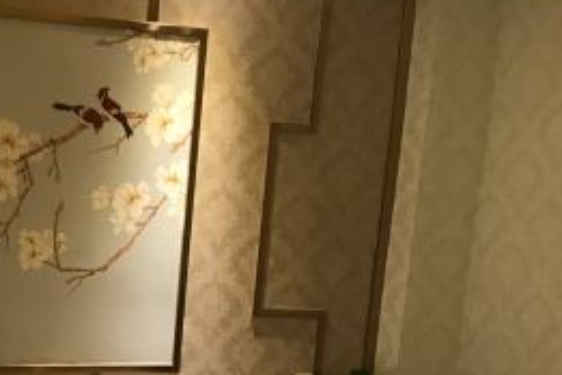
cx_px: 96
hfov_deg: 25.5
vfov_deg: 16.9
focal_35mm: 78
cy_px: 414
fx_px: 1218
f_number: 1.8
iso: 64
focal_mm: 3.99
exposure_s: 1/17
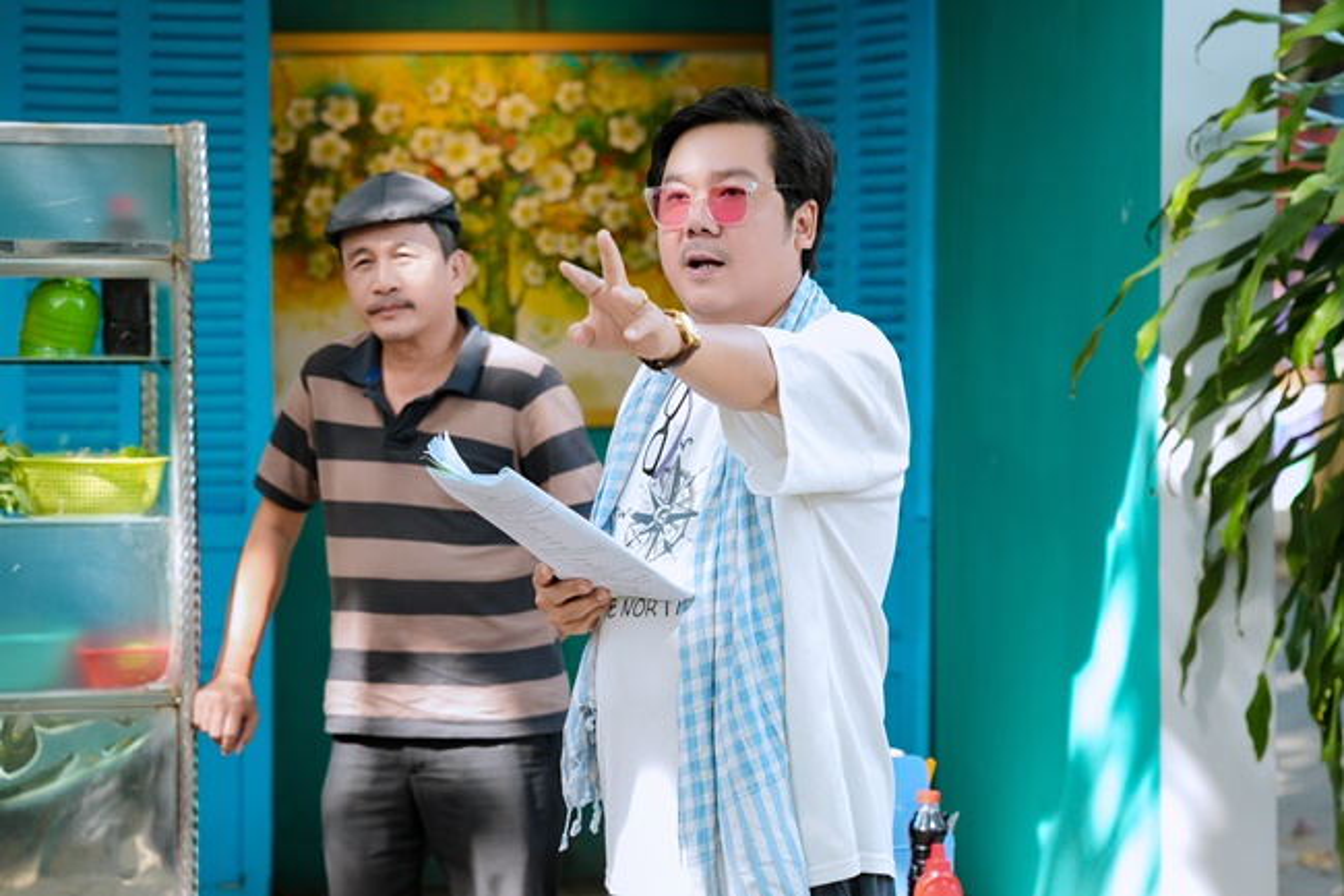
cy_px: 448
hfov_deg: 19.5
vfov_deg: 13.0
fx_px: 3919
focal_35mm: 105
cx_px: 672
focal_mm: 70
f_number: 3.2
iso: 500
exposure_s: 1/320
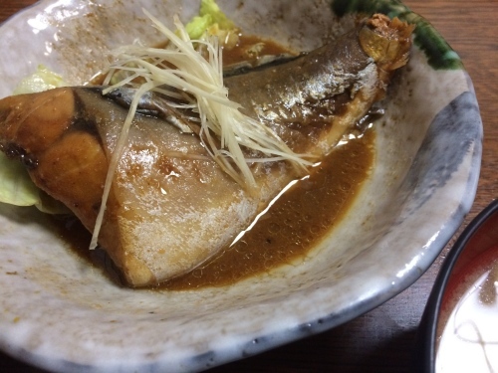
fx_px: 417
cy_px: 186
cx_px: 249
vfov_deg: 48.2
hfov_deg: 61.7
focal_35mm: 29
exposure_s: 1/30
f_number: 2.2
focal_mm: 4.15
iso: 320
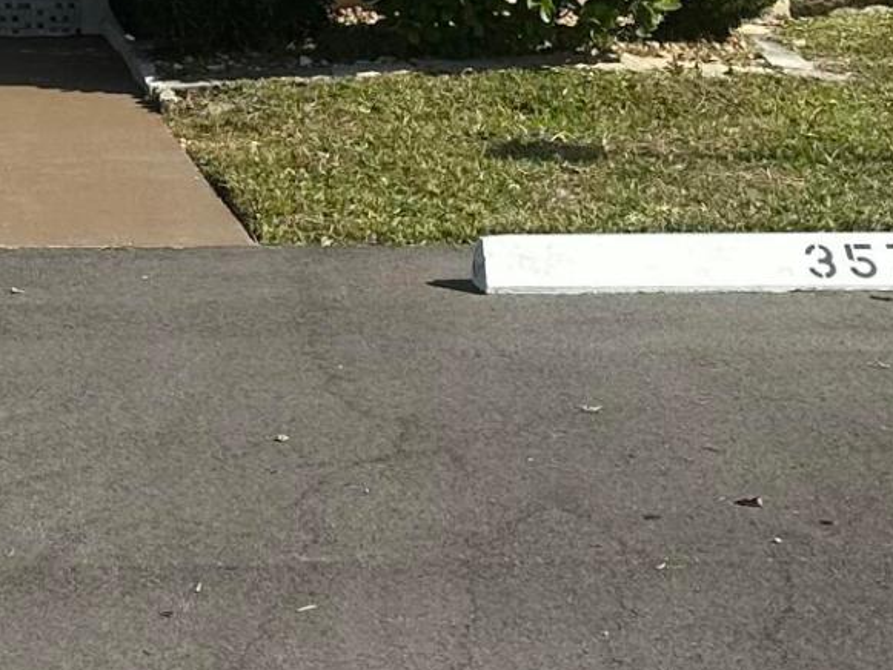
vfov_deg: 12.3
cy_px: -9
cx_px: -74
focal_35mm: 119
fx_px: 3071
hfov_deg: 16.1
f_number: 1.78
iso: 80
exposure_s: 1/5525
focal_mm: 6.86
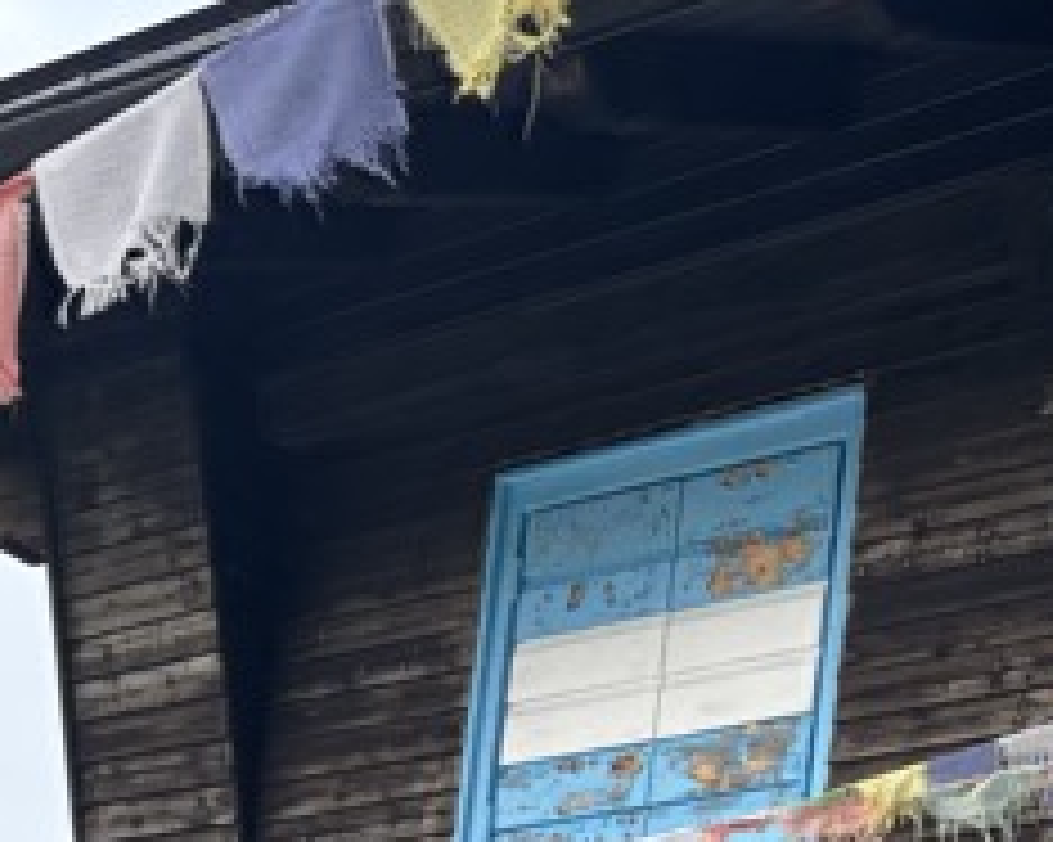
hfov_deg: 17.2
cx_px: 828
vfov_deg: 12.5
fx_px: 3458
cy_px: 1580
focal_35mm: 111
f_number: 1.6
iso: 50
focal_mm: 5.96
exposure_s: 1/313
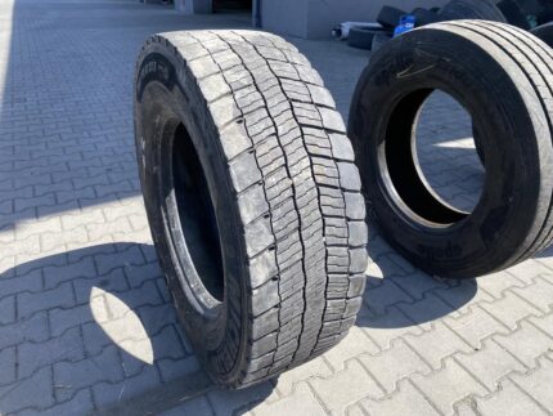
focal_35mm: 26
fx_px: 416
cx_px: 276
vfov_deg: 53.1
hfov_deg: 67.3
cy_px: 208
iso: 32
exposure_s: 1/927
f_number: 1.8
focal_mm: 4.25
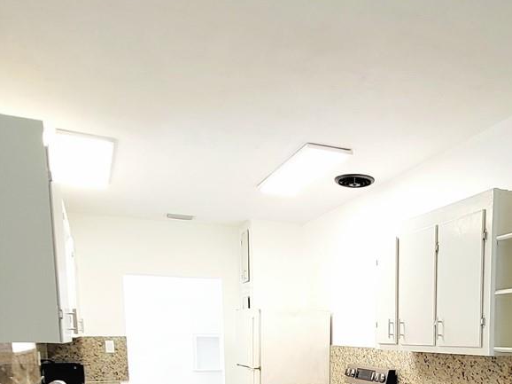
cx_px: 381
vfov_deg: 34.7
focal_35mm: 36
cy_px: 411
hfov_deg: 49.4
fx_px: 532
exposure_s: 1/60.2
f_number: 2.2
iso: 100
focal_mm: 1.74
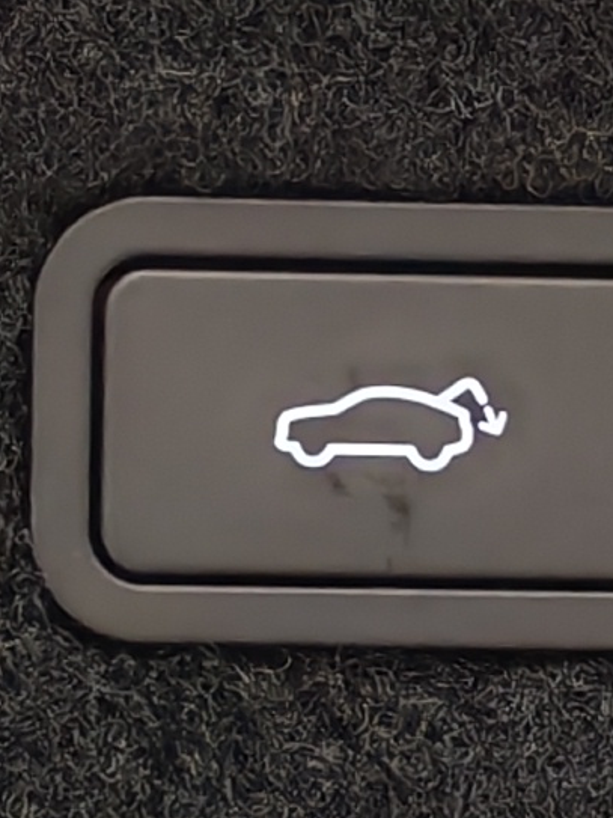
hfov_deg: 6.3
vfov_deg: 8.5
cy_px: 518
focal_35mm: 234
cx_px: 428
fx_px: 5527
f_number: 1.9
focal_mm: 6.12
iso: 2115
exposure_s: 1/100
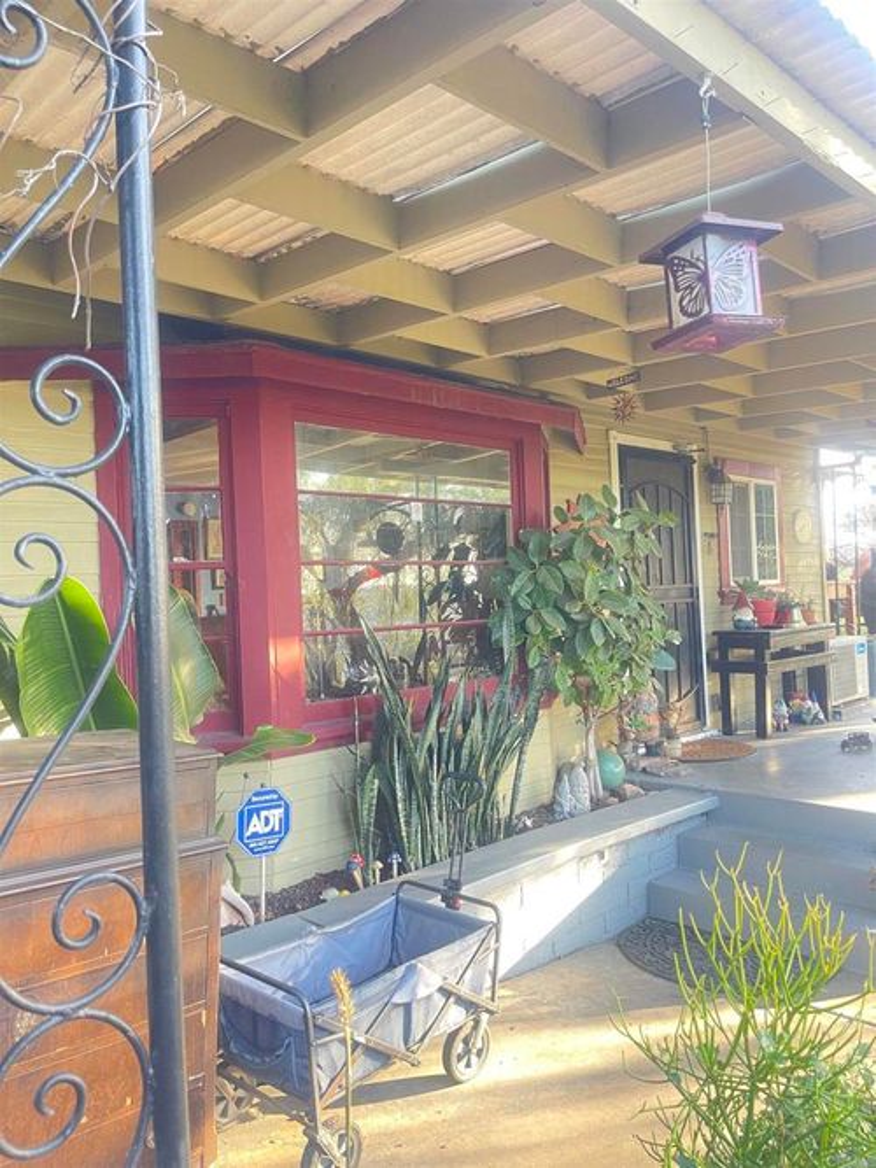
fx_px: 844
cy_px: 584
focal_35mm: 25
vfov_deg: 69.4
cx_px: 438
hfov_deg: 54.9
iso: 125
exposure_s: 1/83
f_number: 1.6
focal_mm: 5.1
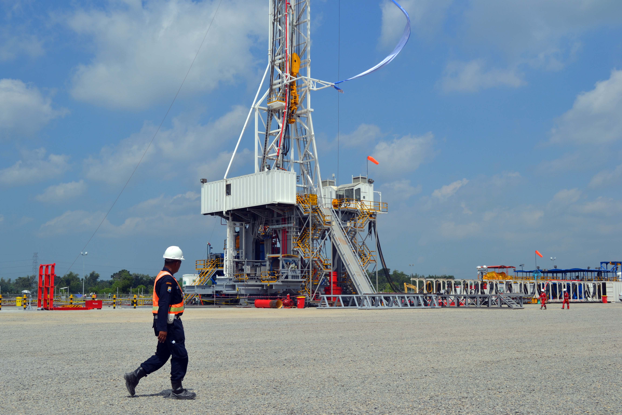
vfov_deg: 30.8
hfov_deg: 45.0
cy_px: 208
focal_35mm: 44
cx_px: 311
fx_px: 752
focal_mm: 29
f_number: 10
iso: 100
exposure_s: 1/400
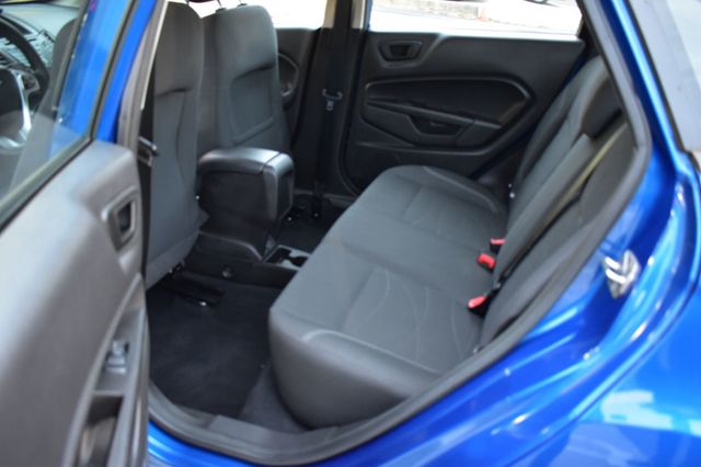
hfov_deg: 59.5
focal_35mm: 32
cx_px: 350
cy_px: 234
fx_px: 613
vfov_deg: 41.7
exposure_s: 1/4
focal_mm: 21
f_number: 3.8
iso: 1600
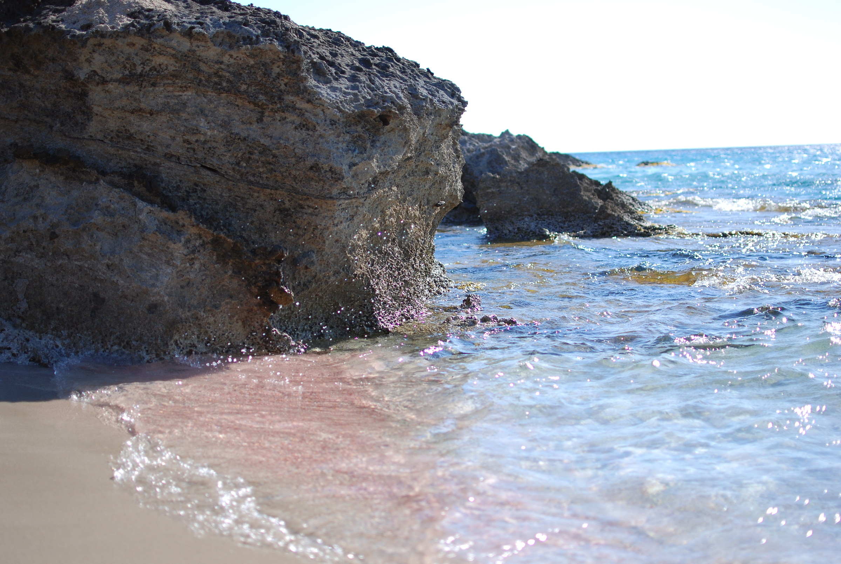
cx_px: 420
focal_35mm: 52
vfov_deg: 25.9
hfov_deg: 37.8
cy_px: 282
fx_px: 1229
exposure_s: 1/2500
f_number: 1.8
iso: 100
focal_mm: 35
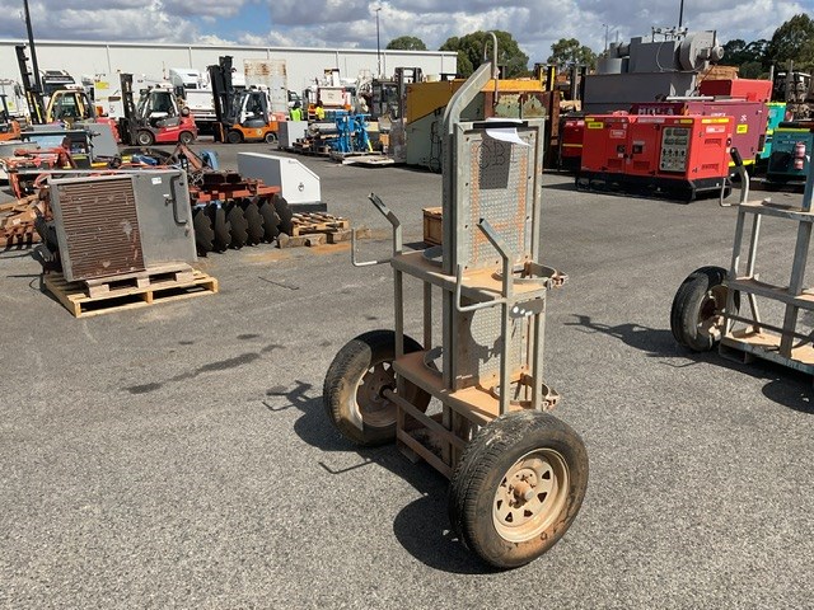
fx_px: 682
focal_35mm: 29
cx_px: 407
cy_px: 305
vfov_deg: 48.2
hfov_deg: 61.7
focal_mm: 3
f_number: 1.8
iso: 16
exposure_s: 1/2667
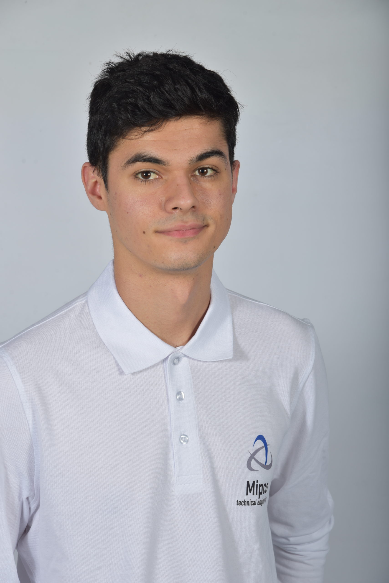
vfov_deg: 18.6
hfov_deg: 12.5
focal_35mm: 110
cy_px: 292
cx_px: 194
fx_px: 1781
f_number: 9
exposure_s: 1/160
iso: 160
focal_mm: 110
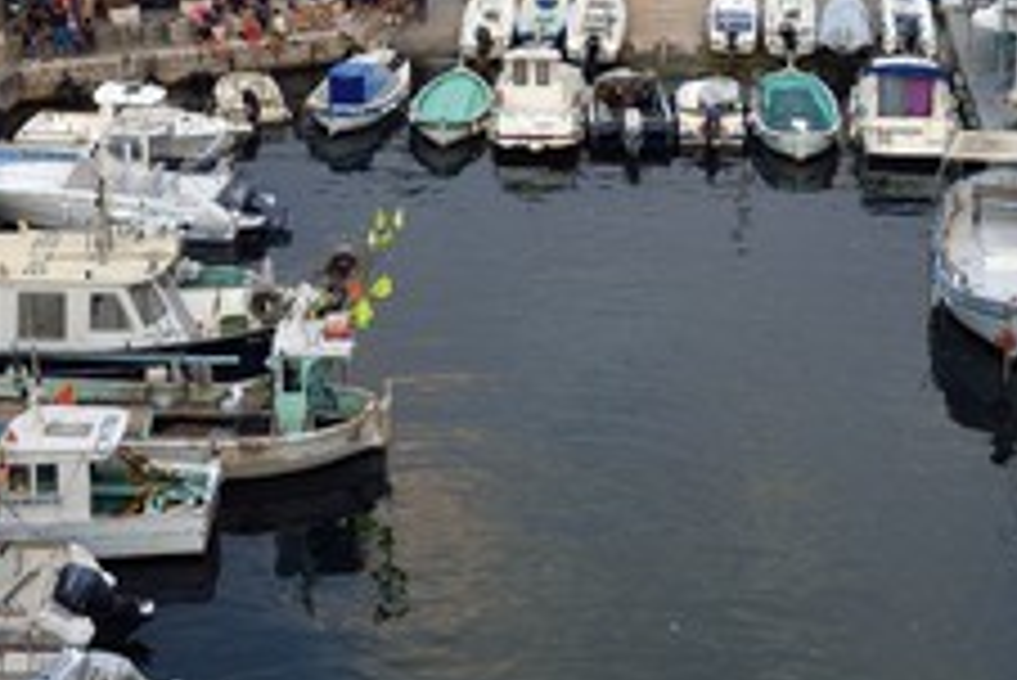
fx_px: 2205
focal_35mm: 78
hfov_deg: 26.0
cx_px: 459
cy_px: 122
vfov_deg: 17.4
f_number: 4
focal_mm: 42
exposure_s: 1/125
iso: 400
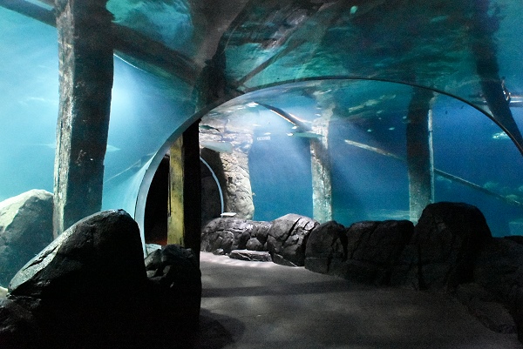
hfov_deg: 61.9
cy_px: 174
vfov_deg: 43.7
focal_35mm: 30
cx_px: 262
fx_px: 436
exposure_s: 1/20
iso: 5000
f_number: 7.1
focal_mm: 20
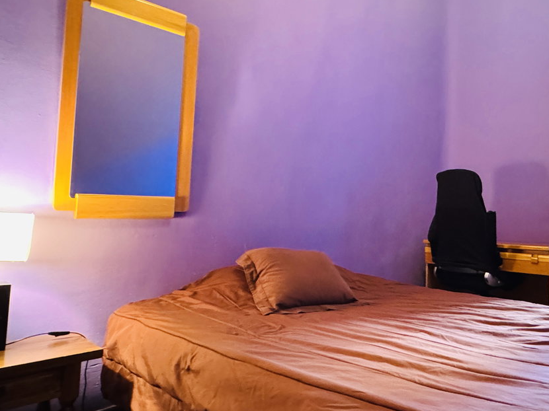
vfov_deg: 51.3
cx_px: 417
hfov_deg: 61.4
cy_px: 188
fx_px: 428
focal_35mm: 27
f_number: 2.2
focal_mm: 2.22
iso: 1250
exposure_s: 1/33
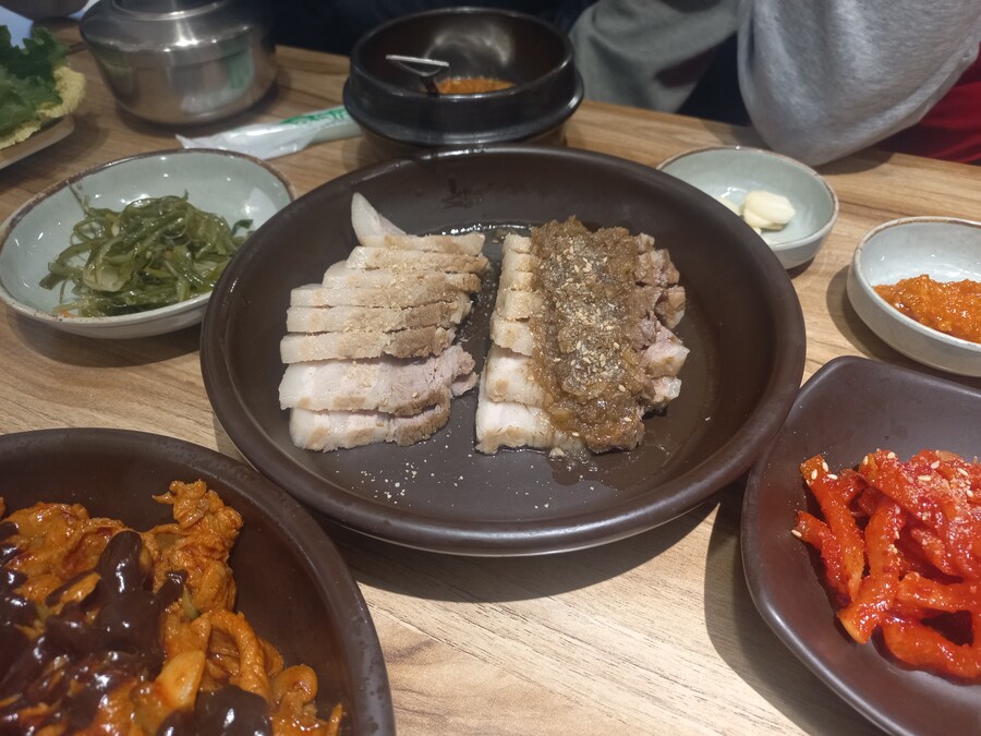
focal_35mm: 25
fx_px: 708
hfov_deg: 69.4
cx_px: 490
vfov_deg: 54.9
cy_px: 368
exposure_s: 1/60
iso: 200
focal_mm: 4.6
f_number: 1.8
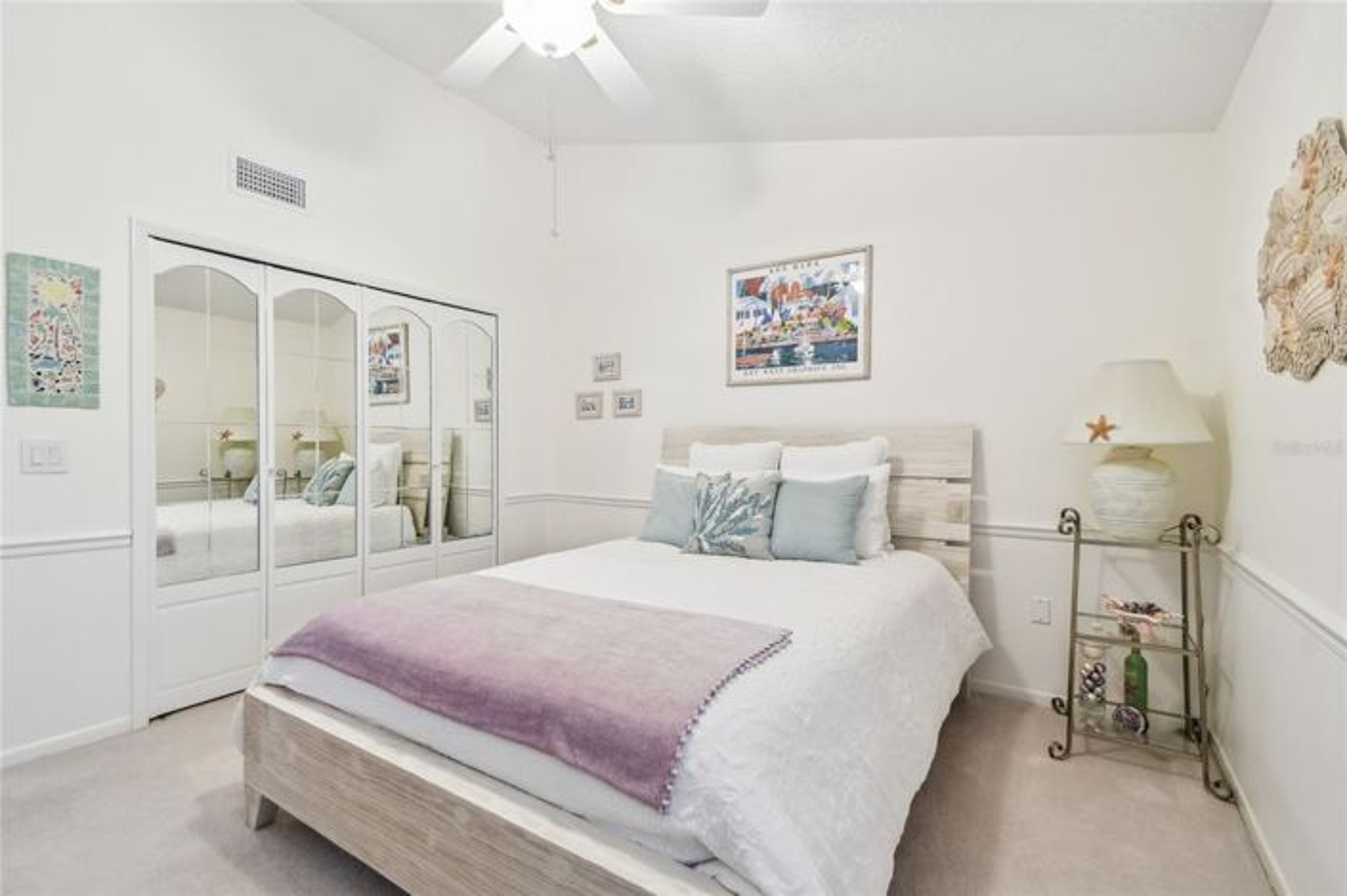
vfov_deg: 77.2
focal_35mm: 15
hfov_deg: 100.4
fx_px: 561
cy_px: 448
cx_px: 674
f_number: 7.1
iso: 100
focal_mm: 10
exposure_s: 1/2
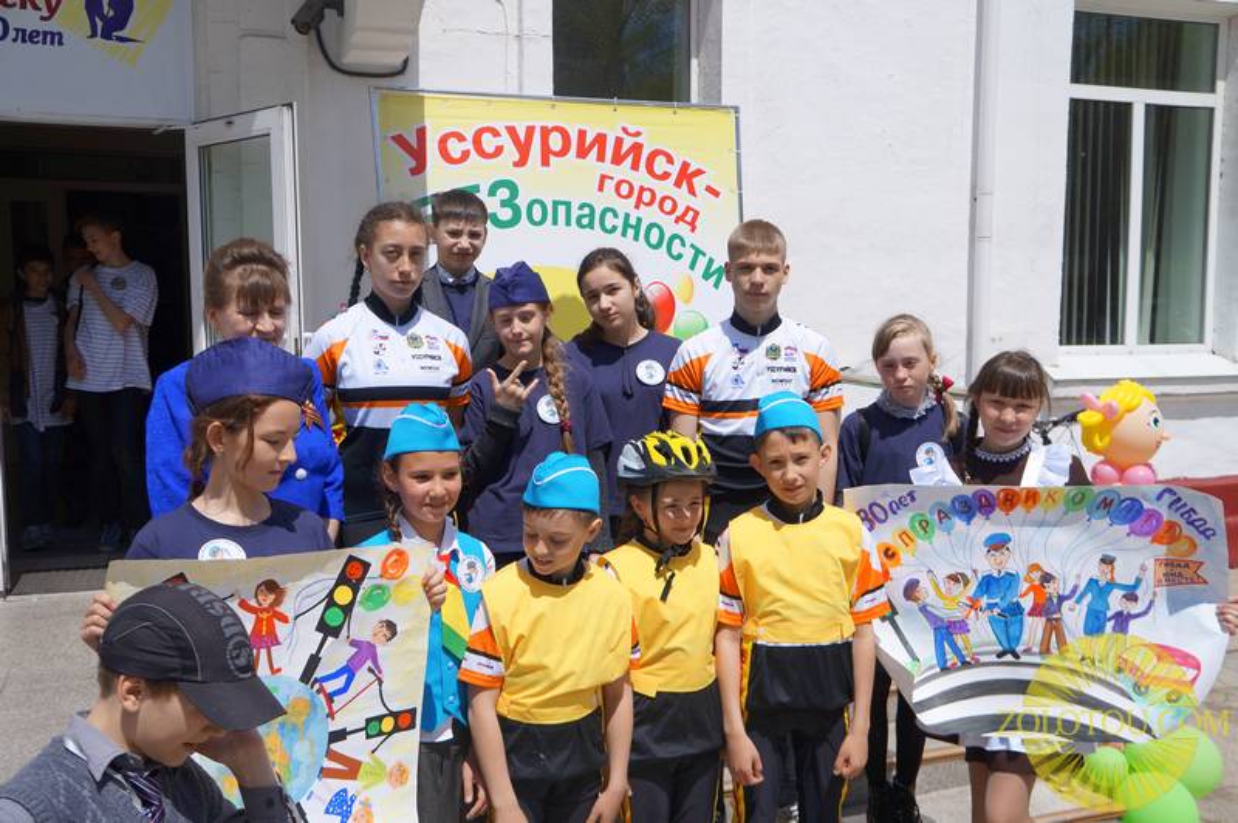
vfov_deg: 38.3
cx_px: 619
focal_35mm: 34
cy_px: 412
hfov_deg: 55.1
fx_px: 1185
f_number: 5
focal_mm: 23
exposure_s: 1/2000
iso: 200
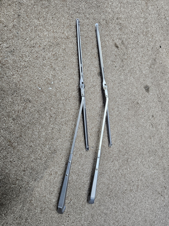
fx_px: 150
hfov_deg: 58.9
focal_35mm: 23
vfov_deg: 73.9
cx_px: 84
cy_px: 113
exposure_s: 1/120
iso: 320
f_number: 1.8
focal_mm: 5.4
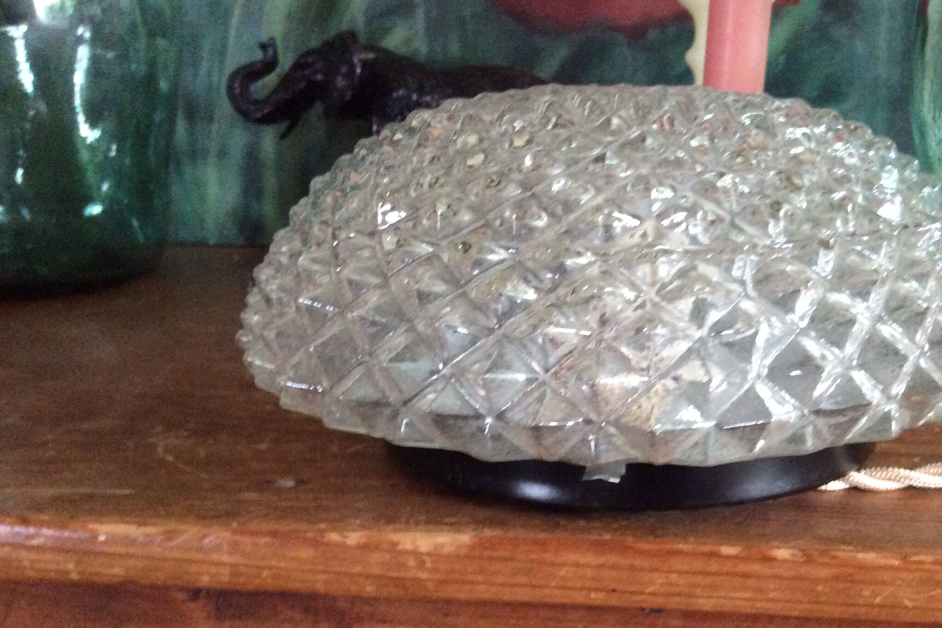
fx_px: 1099
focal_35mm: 42
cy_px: 398
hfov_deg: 46.1
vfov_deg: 31.7
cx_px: 581
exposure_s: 1/20
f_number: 2.4
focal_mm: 3.3
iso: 320
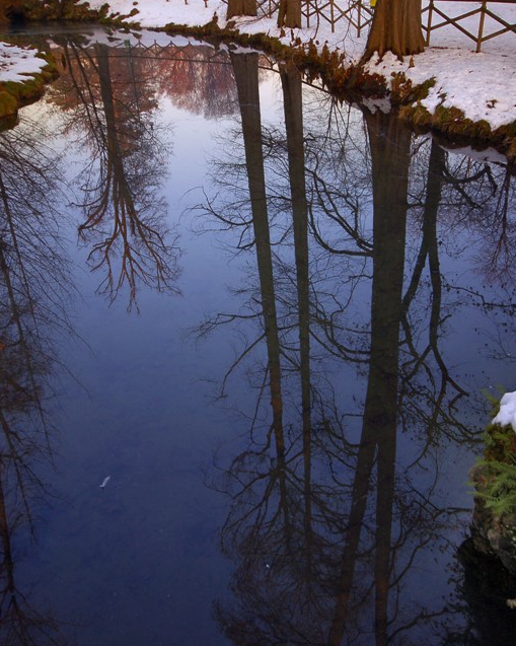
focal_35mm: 34
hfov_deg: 43.8
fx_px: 642
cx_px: 247
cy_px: 294
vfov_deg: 53.3
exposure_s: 1/60
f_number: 5.6
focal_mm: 19
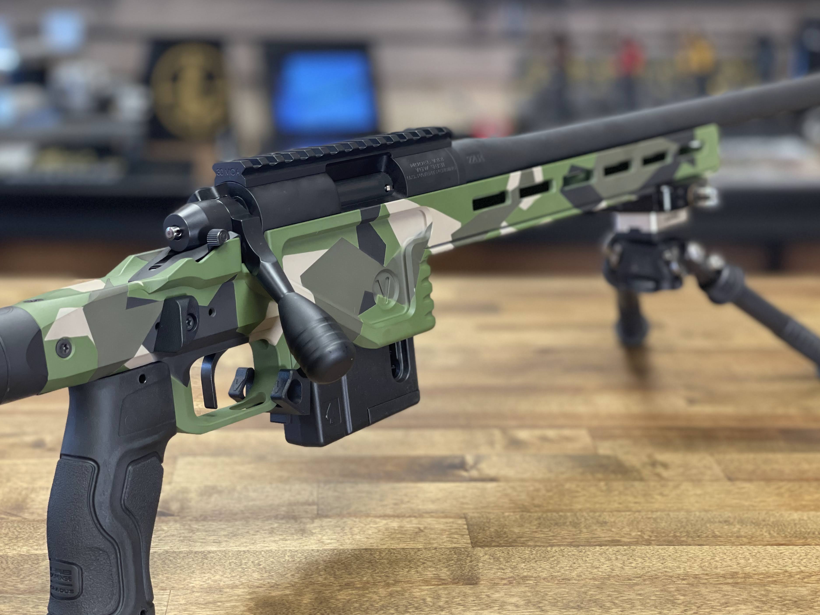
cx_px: 414
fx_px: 1635
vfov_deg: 21.3
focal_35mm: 69
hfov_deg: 28.2
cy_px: 328
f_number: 2.2
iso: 160
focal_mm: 7.5
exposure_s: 1/40
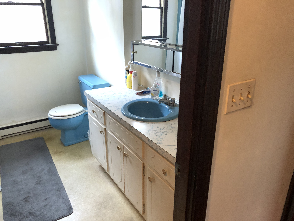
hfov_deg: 63.4
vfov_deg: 49.7
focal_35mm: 28
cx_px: 147
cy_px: 110
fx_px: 238
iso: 80
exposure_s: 1/15
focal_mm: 3.99
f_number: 1.8
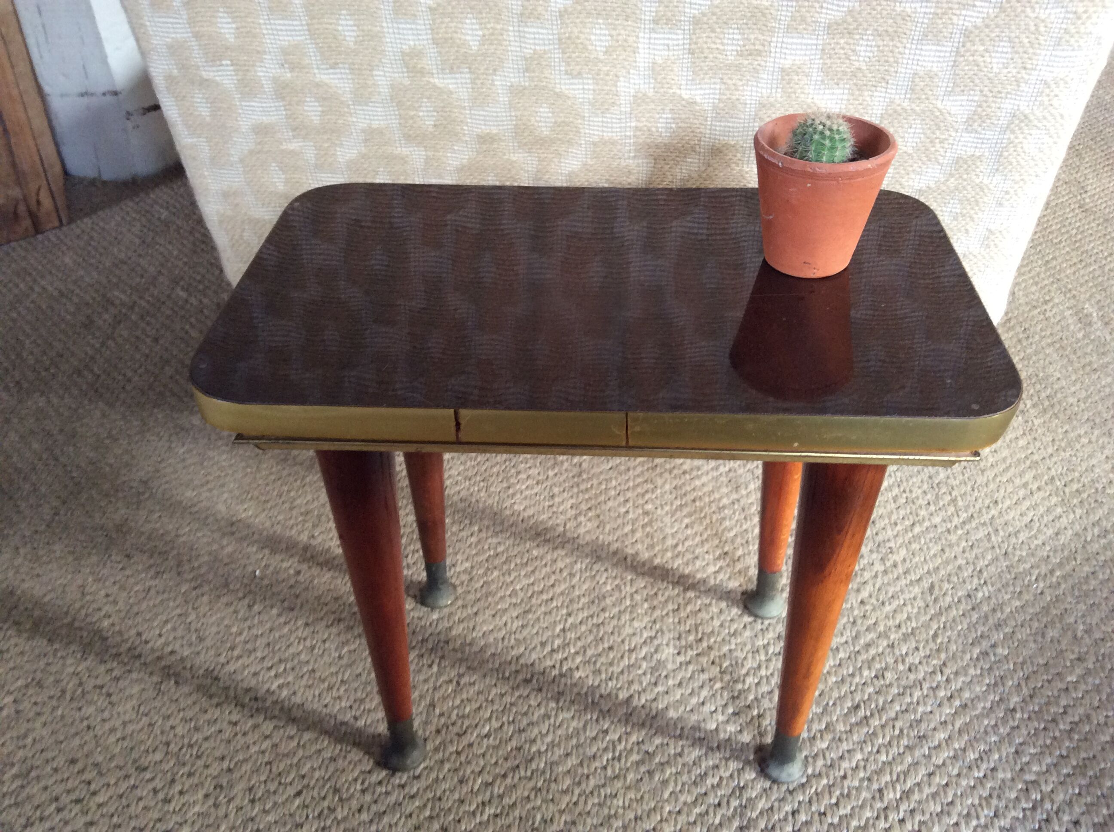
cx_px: 557
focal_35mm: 32
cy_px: 416
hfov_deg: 56.9
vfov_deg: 44.1
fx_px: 1028
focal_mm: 3.3
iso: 100
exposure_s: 1/25
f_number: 2.4
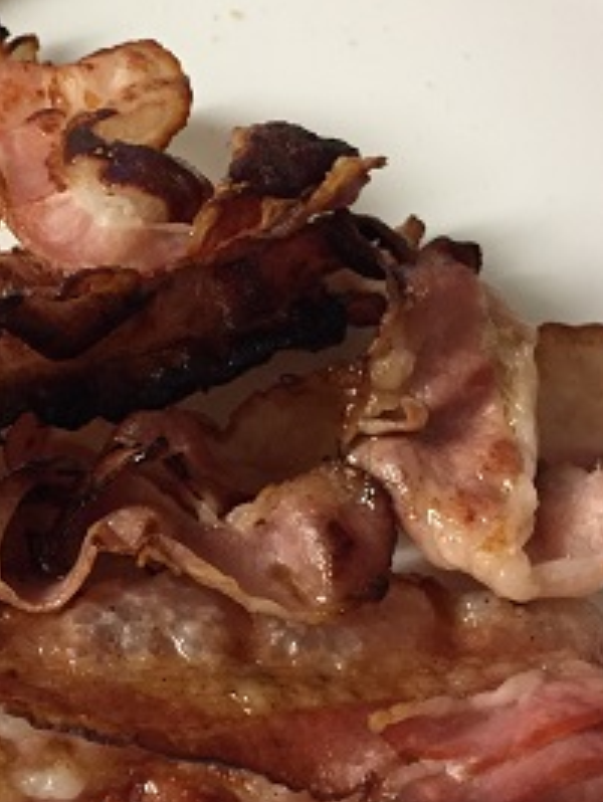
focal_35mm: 65
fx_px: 1507
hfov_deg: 22.1
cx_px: 69
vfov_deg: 29.8
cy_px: 439
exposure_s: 1/20
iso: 250
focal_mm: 4.15
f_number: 2.2
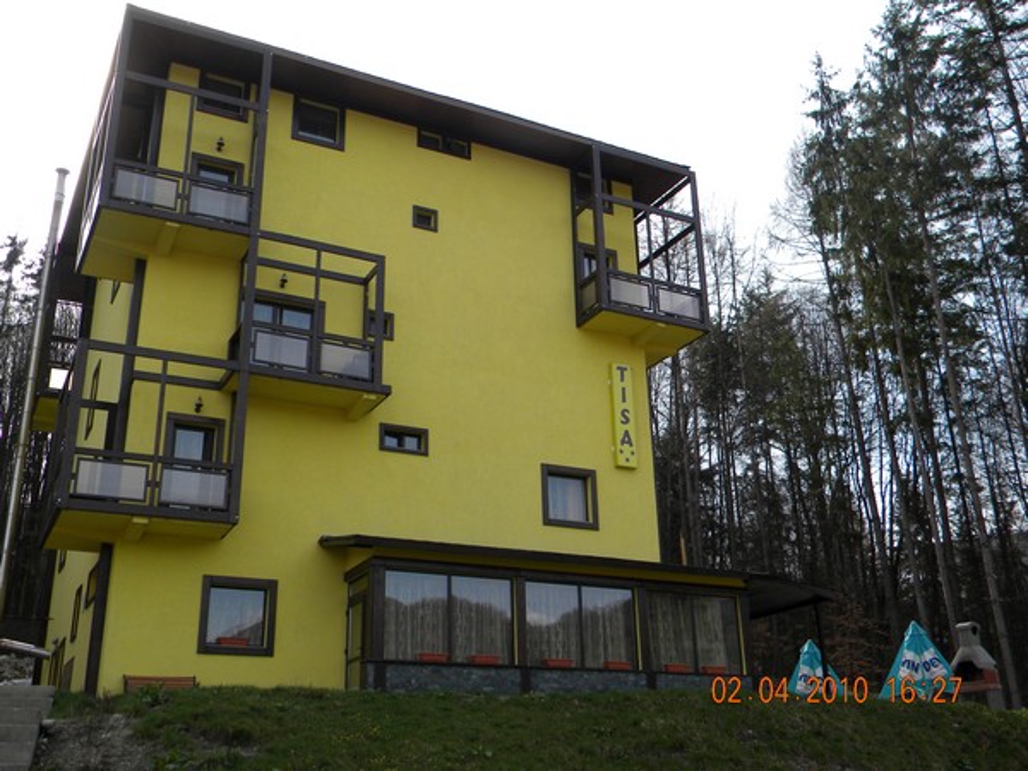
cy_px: 386
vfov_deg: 39.7
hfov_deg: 51.4
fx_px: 1069
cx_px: 514
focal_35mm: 36
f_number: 3.7
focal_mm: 6.4
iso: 80
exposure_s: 1/464
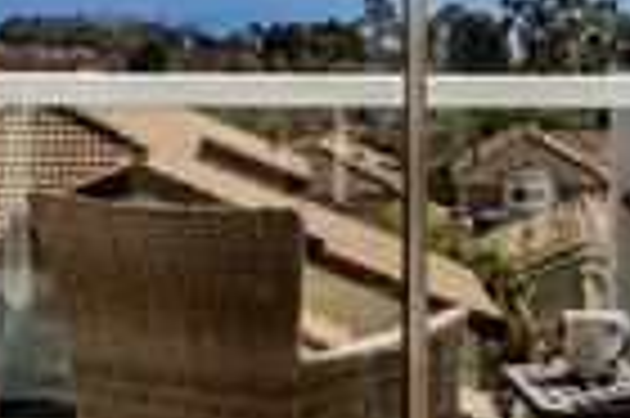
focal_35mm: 160
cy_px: 9
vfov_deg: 8.5
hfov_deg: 12.8
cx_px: 220
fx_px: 2797
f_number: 9
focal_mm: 35
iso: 160
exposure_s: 1/160
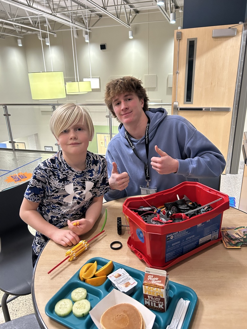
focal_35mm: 26
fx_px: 247
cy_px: 164
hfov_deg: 53.1
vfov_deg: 67.3
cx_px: 124
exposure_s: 1/60
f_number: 1.5
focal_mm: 5.7
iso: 400
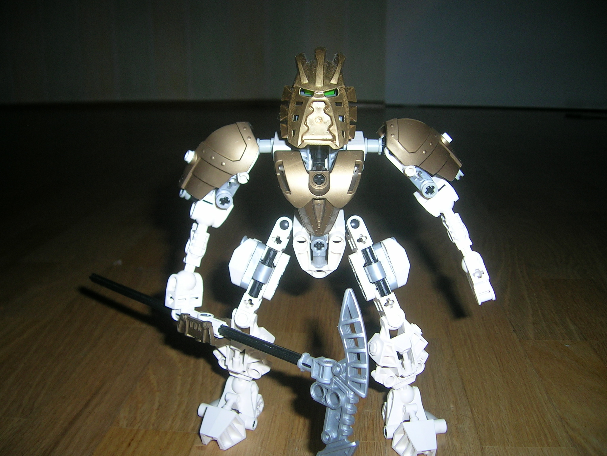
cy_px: 228
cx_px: 304
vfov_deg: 40.7
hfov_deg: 52.6
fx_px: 614
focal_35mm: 35
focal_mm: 5.4
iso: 50
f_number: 2.8
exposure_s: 1/60.1
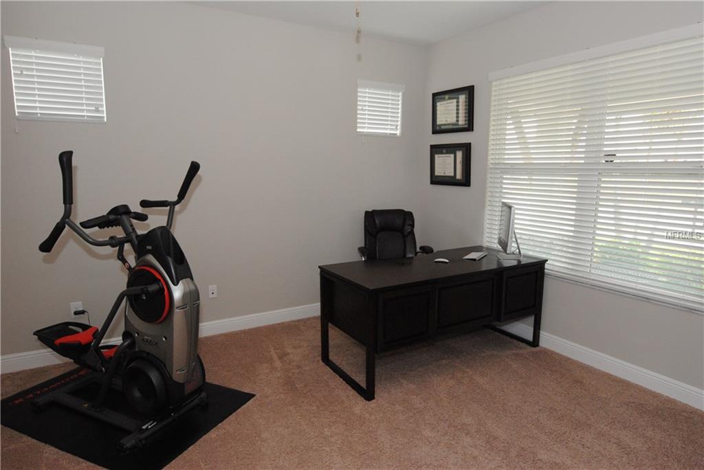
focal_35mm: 21
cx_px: 352
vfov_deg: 59.6
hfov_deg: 81.2
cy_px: 235
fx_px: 411
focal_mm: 14
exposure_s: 1/60
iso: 800
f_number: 7.1
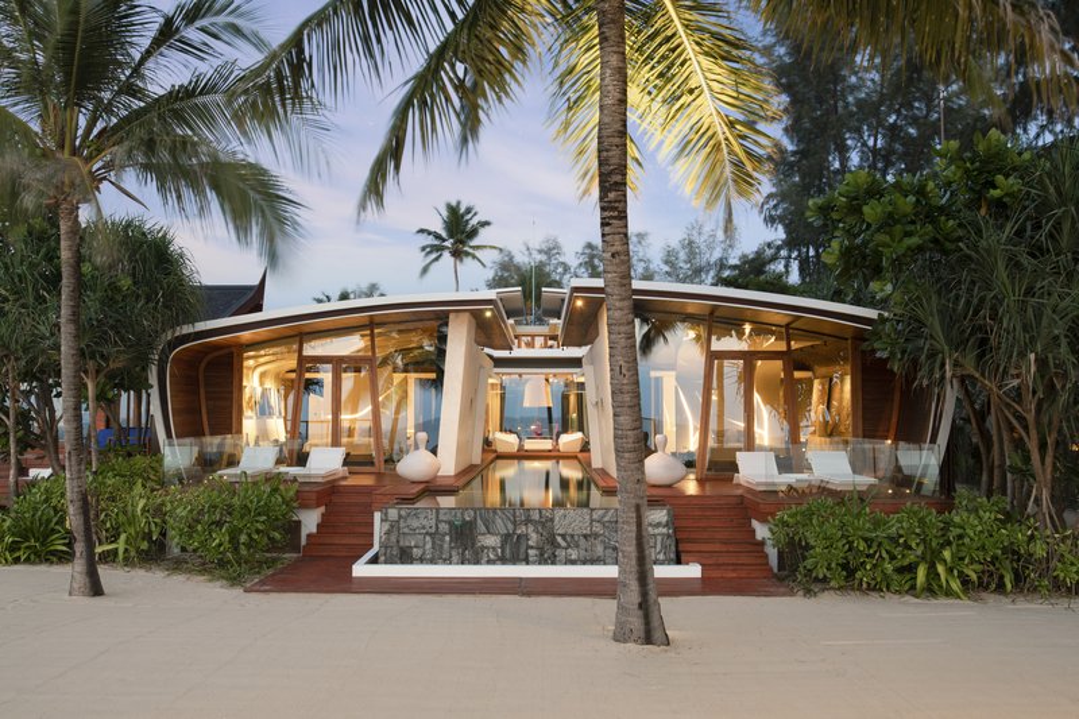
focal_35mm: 32
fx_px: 959
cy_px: 360
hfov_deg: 58.7
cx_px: 540
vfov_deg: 41.1
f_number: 11
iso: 100
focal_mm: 32
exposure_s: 23
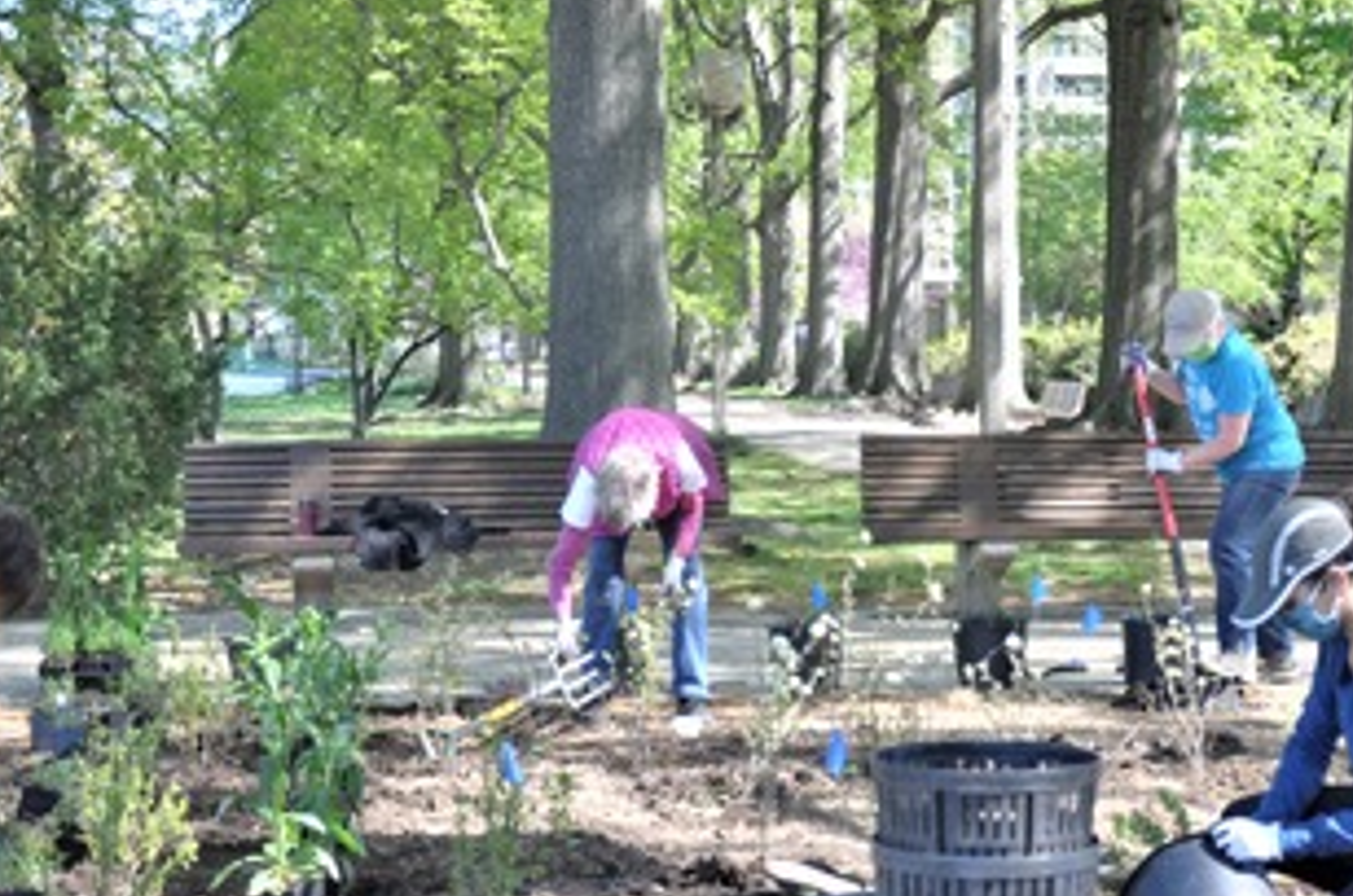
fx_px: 2925
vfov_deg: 17.4
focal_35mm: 78
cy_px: 527
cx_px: 901
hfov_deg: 25.9
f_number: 4.2
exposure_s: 1/250
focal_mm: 32
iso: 200
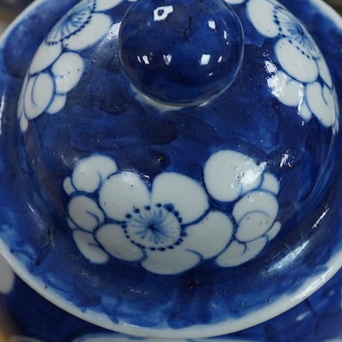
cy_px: 171
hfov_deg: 21.6
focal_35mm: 80
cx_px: 150
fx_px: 894
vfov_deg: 21.7
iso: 1250
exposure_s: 1/125
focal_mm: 30
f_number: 9
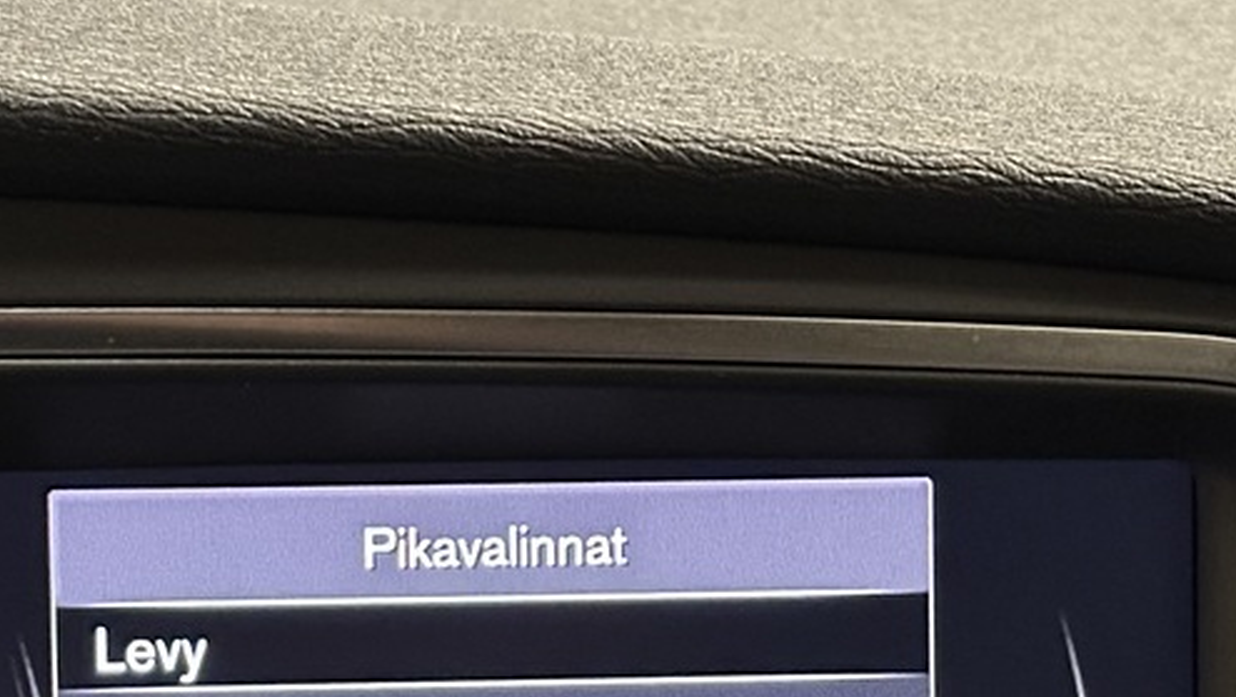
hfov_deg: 14.1
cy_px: 949
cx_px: 532
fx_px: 4984
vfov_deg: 7.9
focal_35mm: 152
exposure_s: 1/37
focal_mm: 6.86
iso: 500
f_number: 1.78
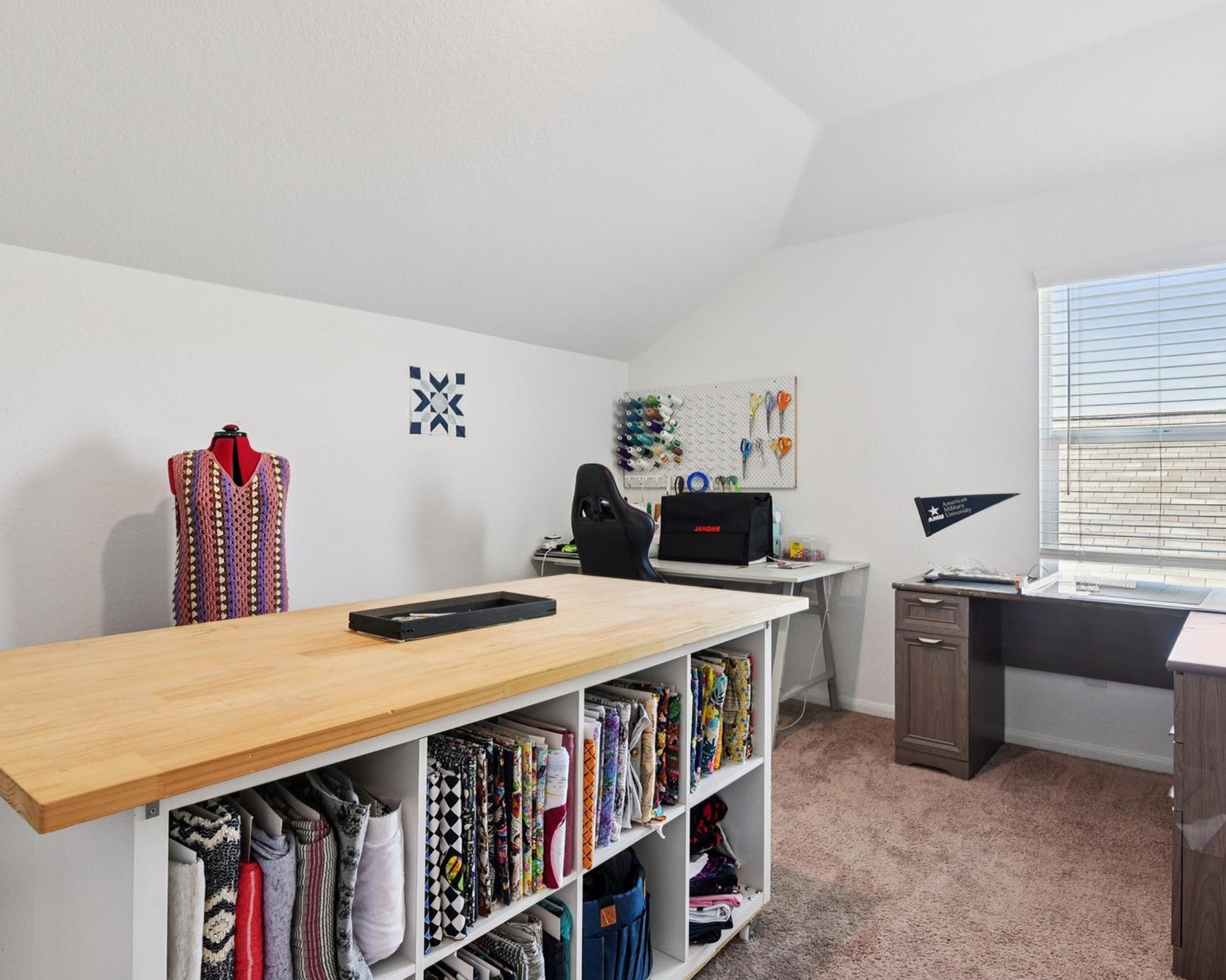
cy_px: 488
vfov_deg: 68.1
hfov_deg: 80.2
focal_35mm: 20
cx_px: 660
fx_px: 726
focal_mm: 16
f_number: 8
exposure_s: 1/15
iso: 900
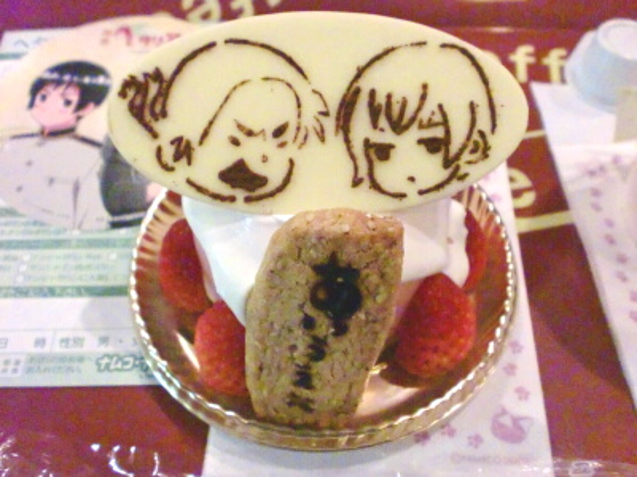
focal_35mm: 35
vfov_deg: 40.7
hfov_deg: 52.6
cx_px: 318
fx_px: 644
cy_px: 238
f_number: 3.1
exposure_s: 1/60
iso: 1250
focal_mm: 6.3
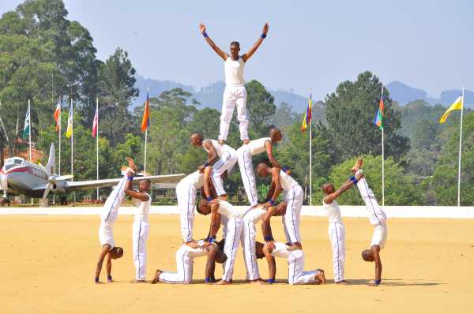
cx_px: 237
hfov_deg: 16.1
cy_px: 157
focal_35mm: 128
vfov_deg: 10.7
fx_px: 1676
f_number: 13
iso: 200
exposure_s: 1/160
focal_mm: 85
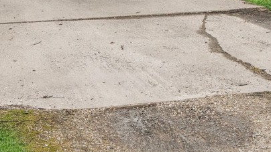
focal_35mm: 126
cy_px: -112
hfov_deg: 16.7
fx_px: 905
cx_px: 264
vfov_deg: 9.2
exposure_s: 1/100
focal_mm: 20
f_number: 9
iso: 100
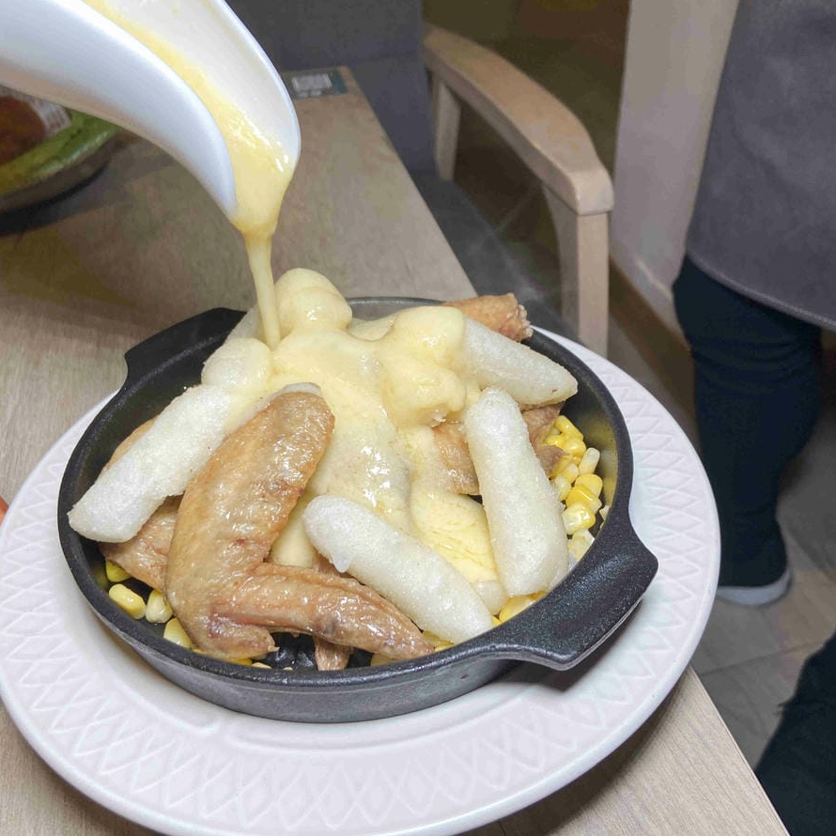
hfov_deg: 52.5
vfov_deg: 52.5
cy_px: 420
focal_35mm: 31
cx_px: 440
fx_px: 847
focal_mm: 4.25
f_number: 1.8
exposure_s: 1/120
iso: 50
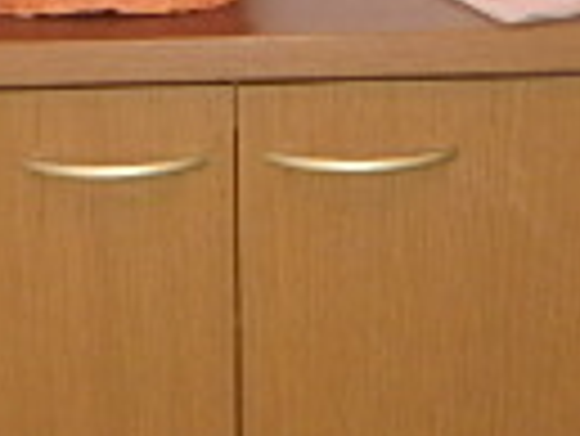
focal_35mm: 104
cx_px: 166
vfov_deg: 13.7
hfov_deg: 18.8
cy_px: 571
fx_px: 1744
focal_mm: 3.7
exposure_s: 1/30
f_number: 3.5
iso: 400
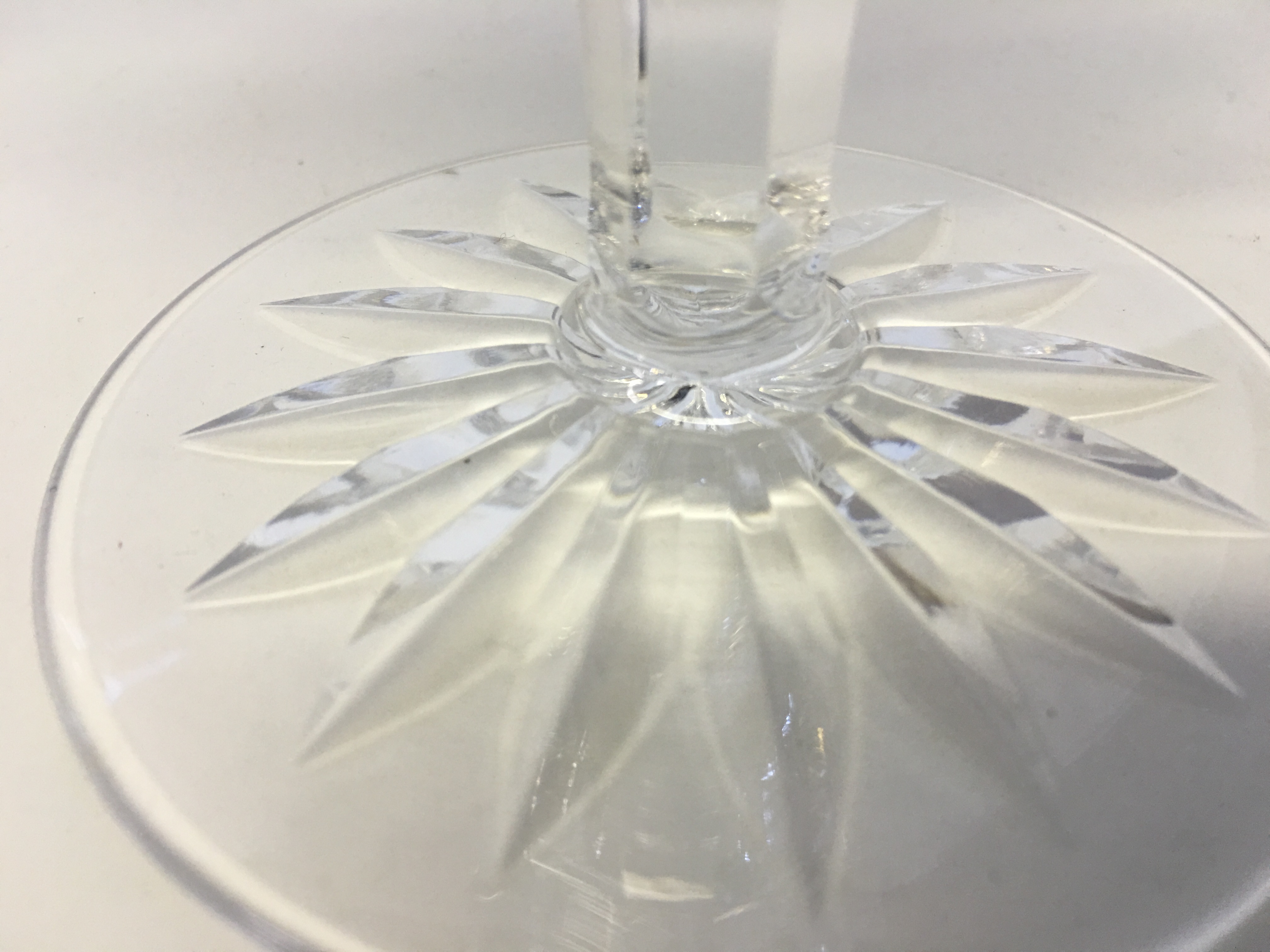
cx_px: 635
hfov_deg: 61.7
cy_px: 476
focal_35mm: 29
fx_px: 1064
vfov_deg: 48.2
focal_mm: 4.15
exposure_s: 1/30
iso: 40
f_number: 2.2
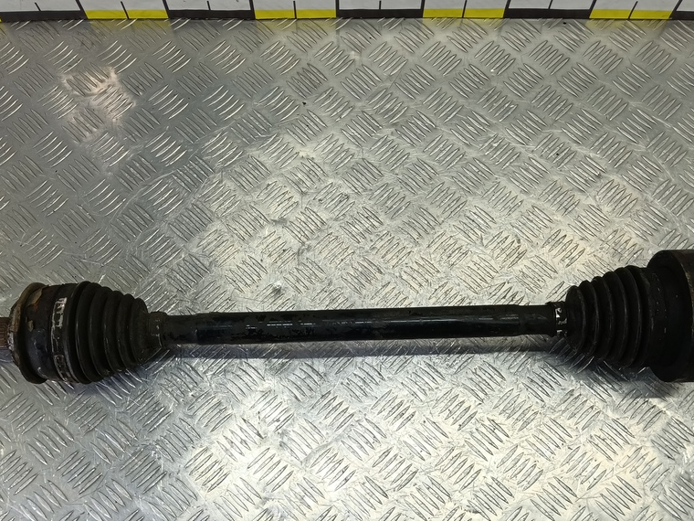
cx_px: 356
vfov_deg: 45.2
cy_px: 311
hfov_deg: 58.3
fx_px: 622
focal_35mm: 31
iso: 146
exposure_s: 1/100
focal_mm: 4.11
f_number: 1.6
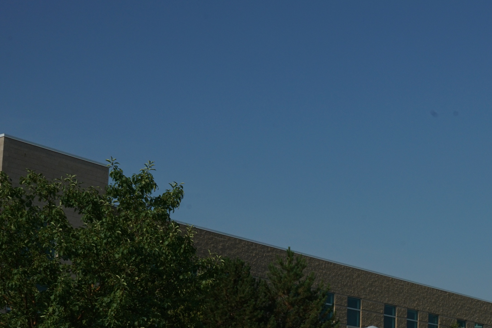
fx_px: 875
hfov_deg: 29.3
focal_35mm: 64
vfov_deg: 20.5
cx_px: 496
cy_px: 340
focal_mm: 28
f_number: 18
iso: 320
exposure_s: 1/500
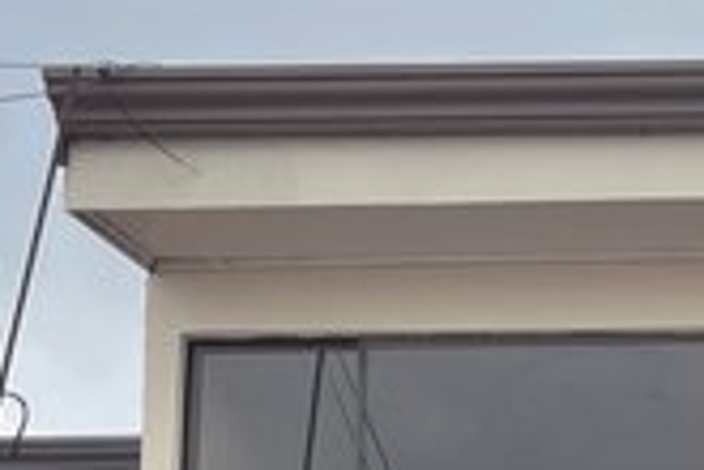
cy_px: 953
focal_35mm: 131
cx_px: 1015
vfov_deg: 9.7
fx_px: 2562
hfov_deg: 14.7
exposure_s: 1/2083
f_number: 1.6
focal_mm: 5.1
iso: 32
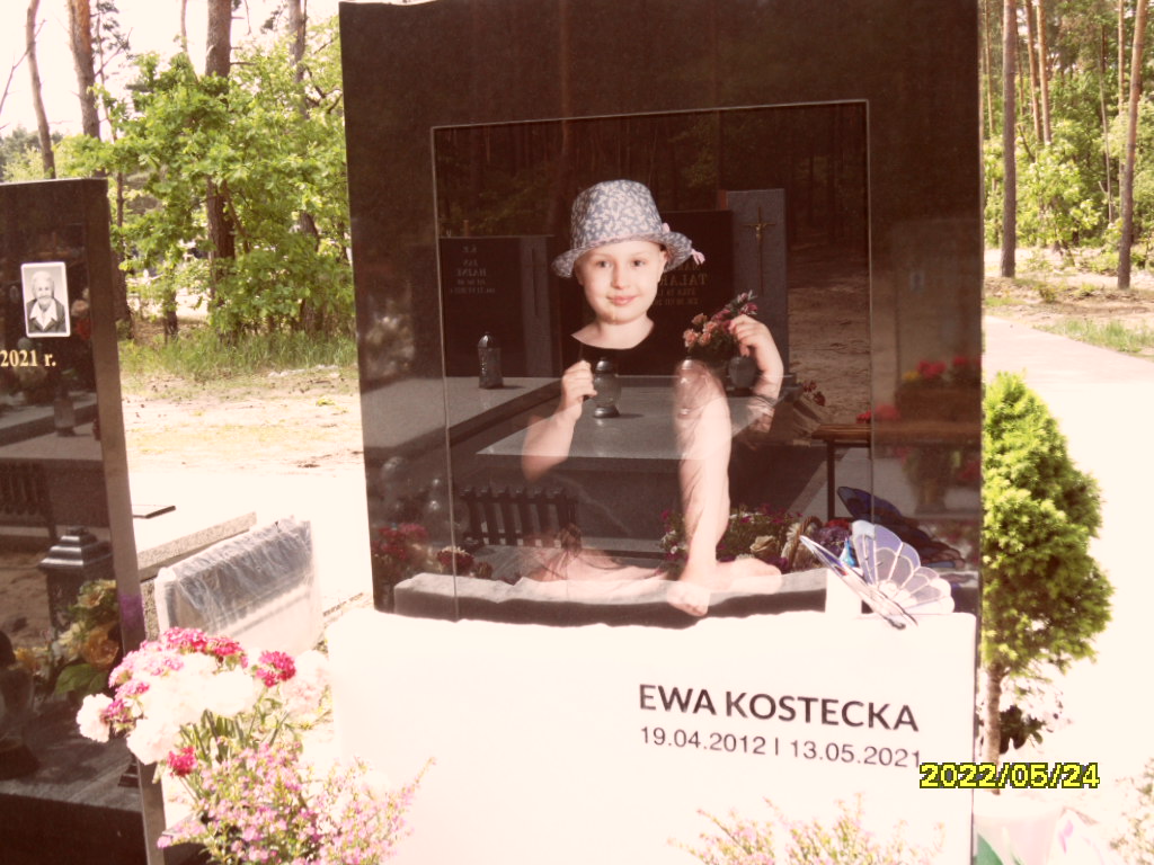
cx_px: 577
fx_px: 1333
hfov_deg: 46.8
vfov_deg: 36.0
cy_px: 432
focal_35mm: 40
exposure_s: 1/180
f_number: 3.6
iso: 80
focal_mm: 6.5
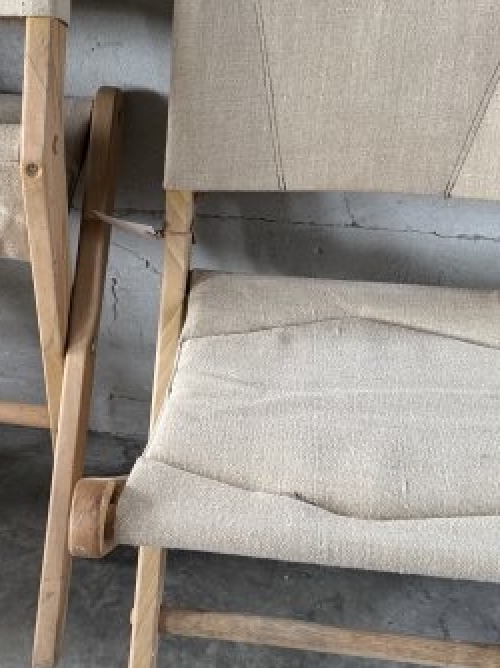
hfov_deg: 31.1
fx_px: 887
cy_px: 304
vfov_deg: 41.2
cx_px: 148
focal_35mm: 46
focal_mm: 6.76
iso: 500
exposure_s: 1/60
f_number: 1.78
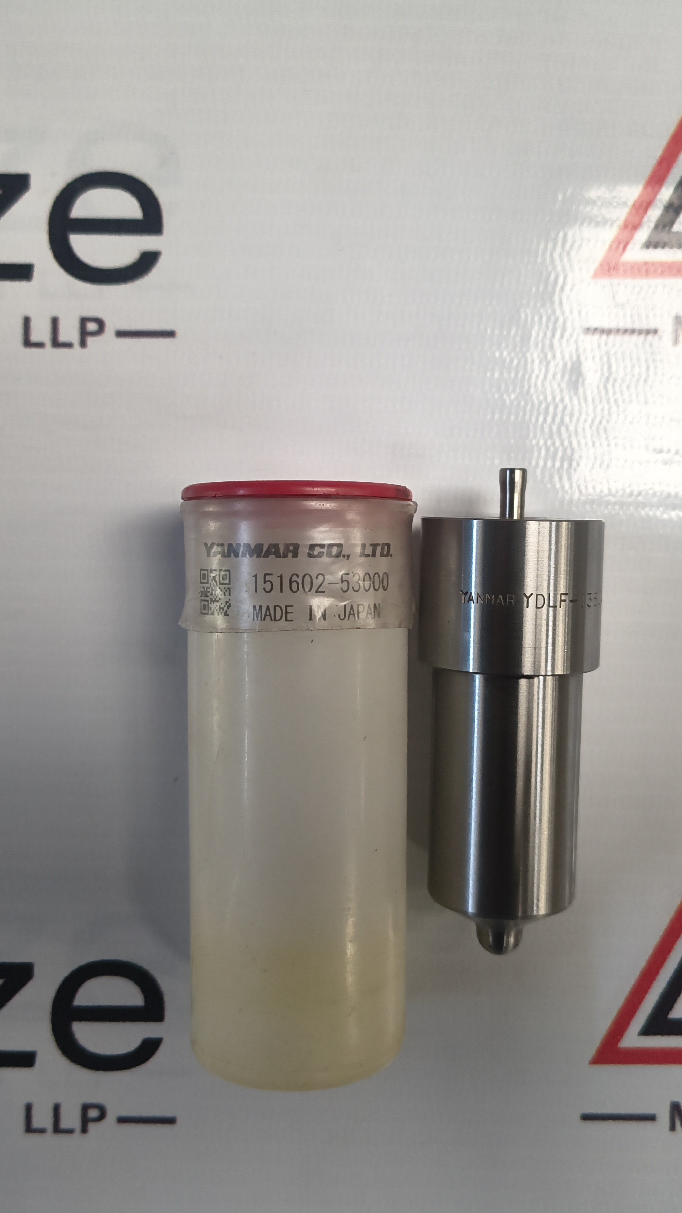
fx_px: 1093
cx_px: 360
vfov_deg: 58.0
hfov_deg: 34.6
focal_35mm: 34
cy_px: 615
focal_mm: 5.56
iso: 389
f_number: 1.8
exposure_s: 1/100
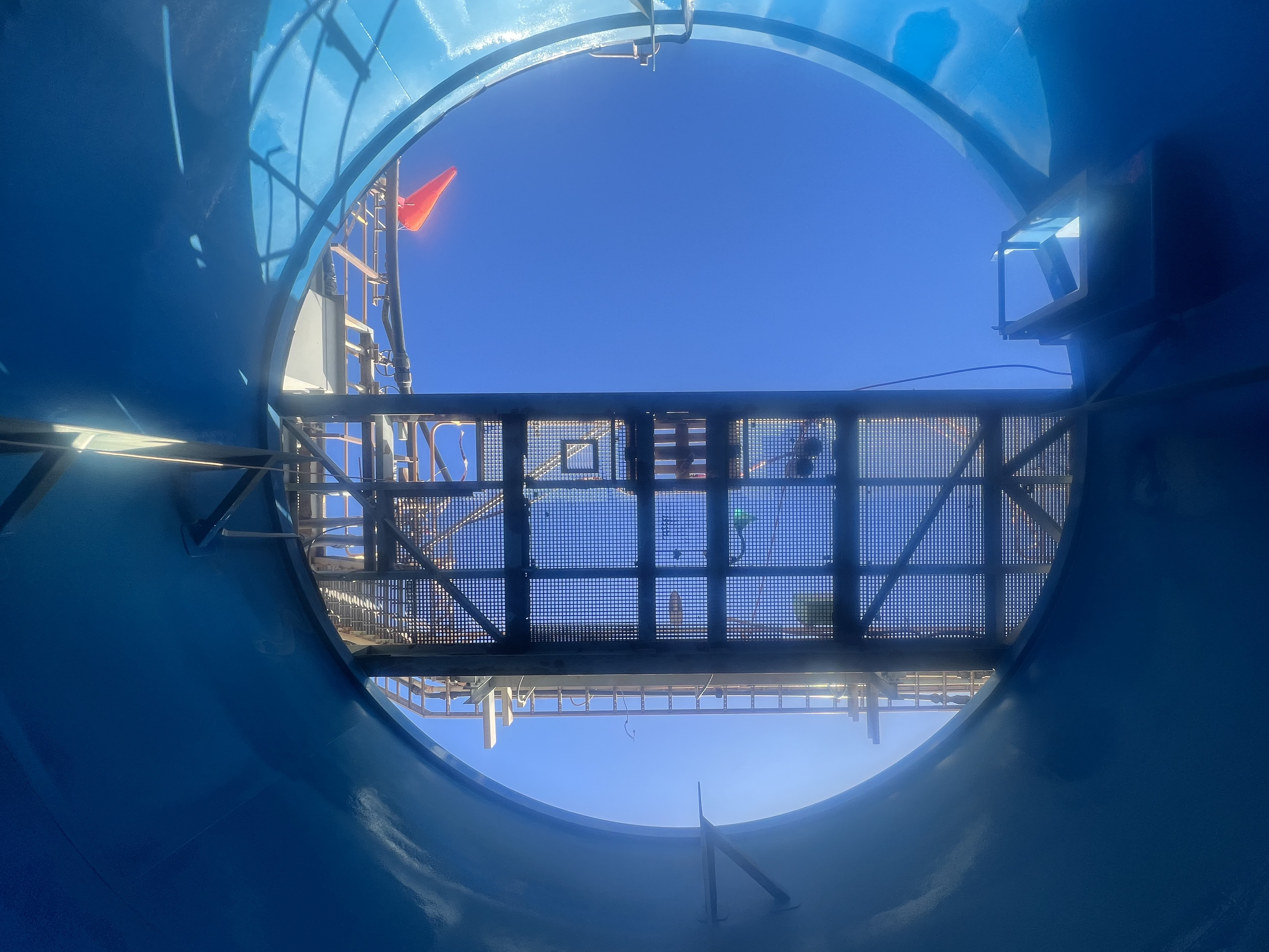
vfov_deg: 85.6
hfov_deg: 101.9
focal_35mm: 14
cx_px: 672
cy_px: 505
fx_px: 513
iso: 32
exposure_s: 1/401
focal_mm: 1.57
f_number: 1.8
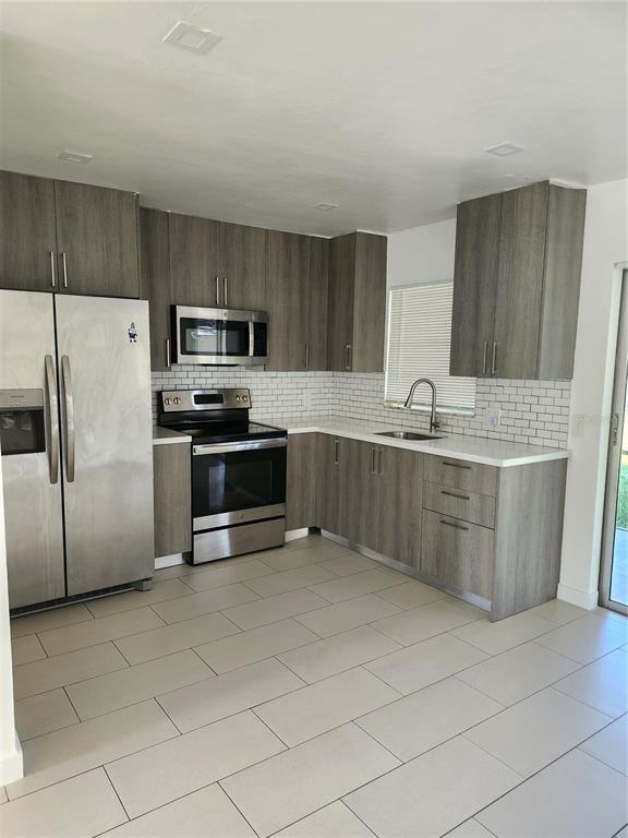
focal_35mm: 23
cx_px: 314
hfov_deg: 58.9
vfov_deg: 73.9
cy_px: 419
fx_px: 556
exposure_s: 1/120
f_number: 1.8
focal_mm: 5.54
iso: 320
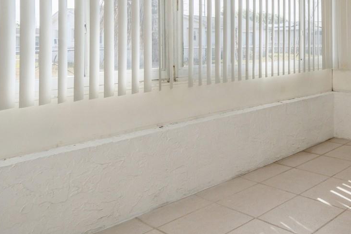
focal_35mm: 33
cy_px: 24
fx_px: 322
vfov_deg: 37.4
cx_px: 327
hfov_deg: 49.7
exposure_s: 1/250
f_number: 8
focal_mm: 10
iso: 200
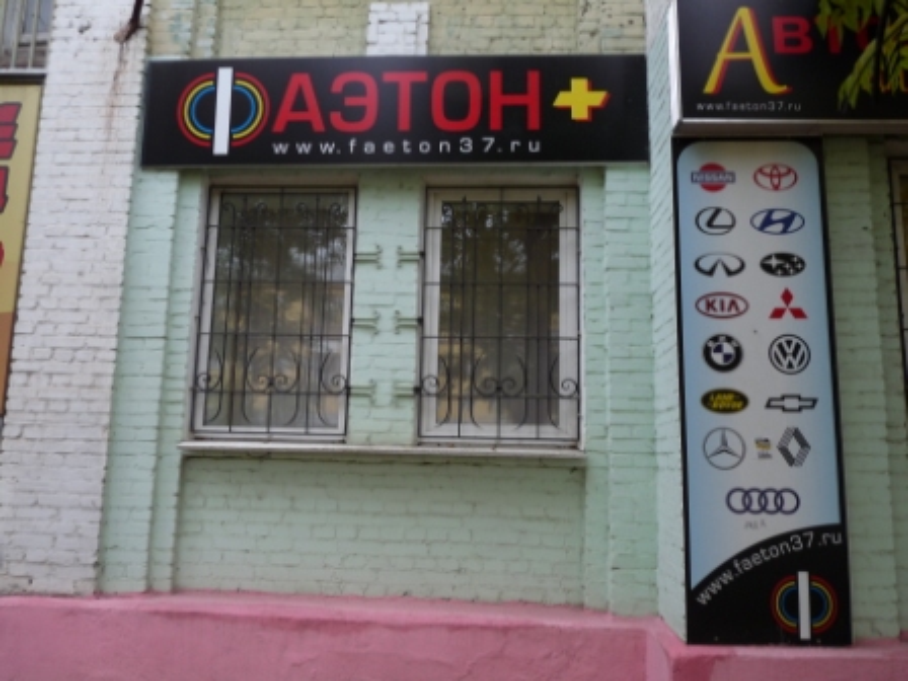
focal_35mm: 27
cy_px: 340
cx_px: 454
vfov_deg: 51.4
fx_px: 708
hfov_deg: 65.3
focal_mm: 4.8
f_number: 2.8
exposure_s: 1/60
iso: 100
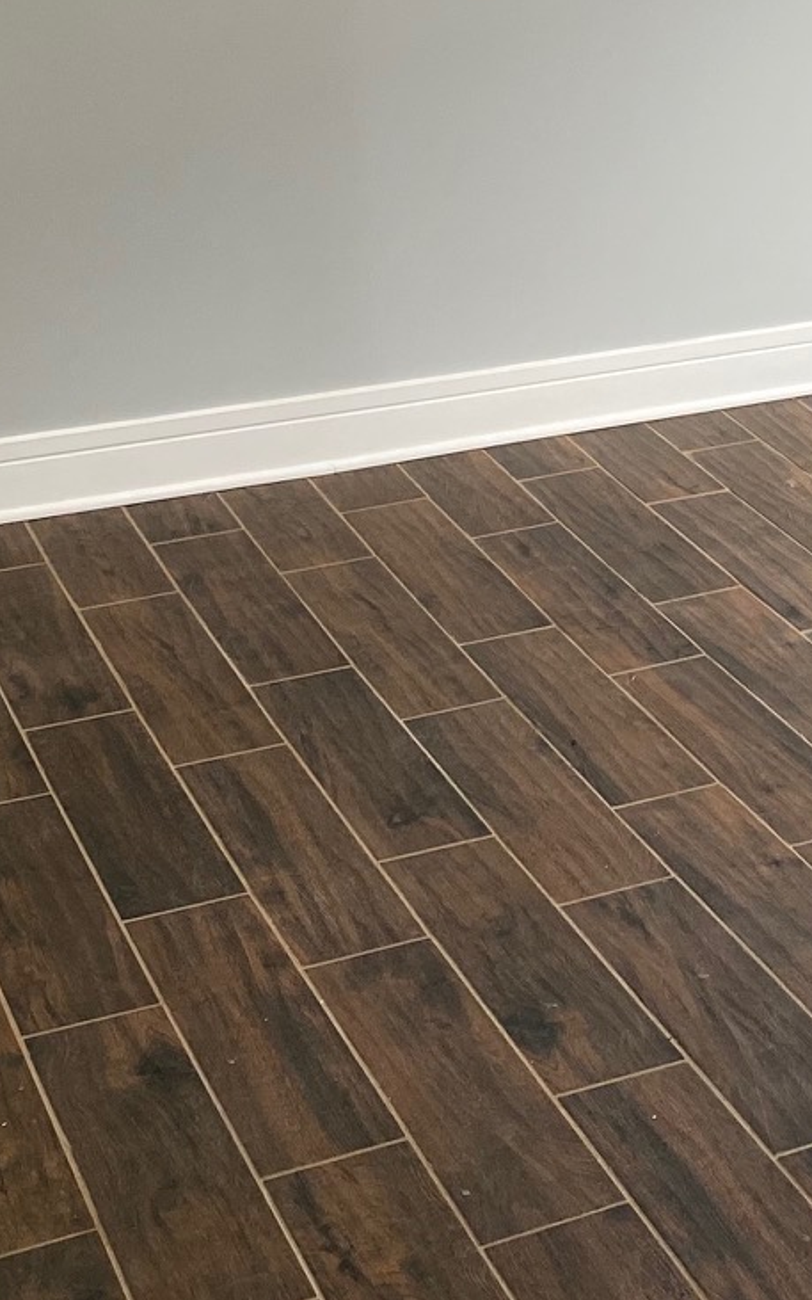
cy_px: 55
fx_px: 2690
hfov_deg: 16.4
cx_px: 979
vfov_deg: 26.0
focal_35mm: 76
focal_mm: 4.25
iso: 125
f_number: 1.8
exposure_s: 1/120
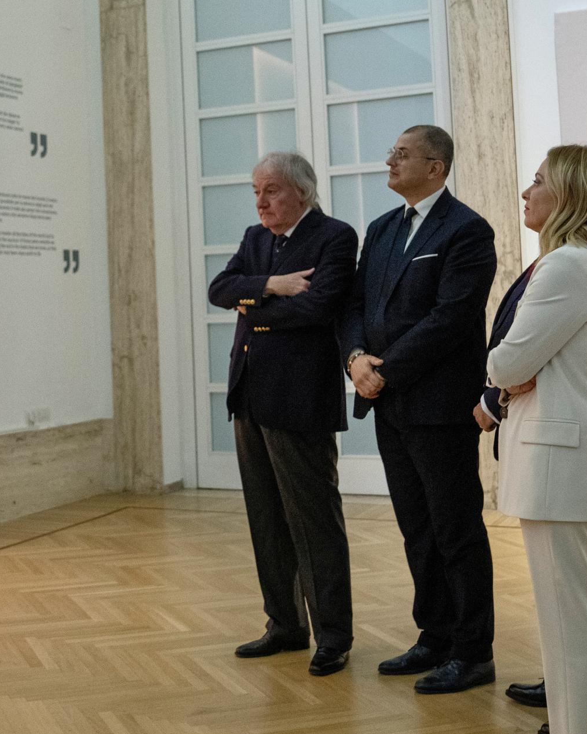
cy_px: 266
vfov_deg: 33.9
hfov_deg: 27.1
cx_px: 119
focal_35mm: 55
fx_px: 1195
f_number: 2.8
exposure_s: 1/100
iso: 3200
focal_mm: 24
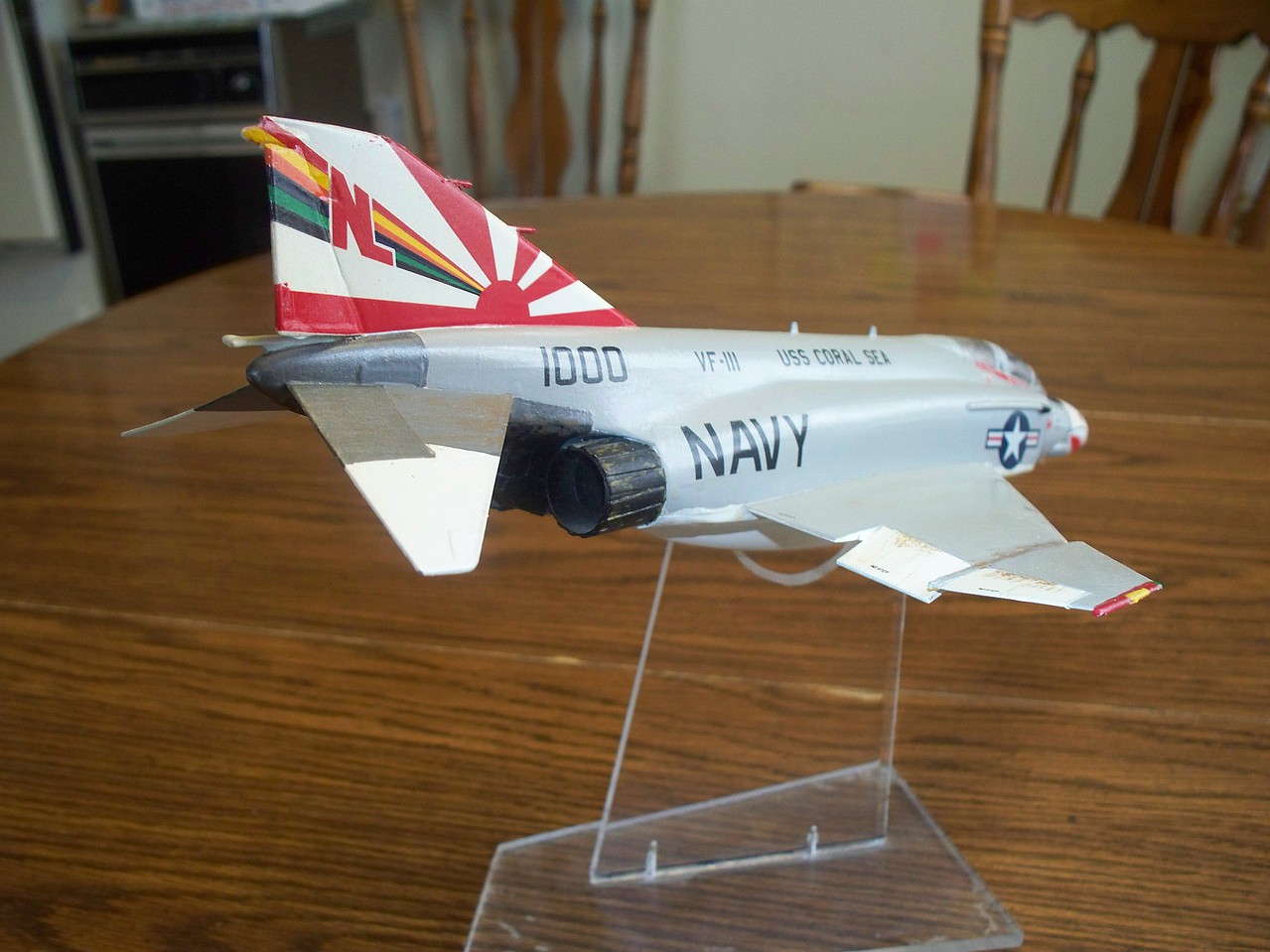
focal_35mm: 36
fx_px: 1321
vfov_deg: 39.7
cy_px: 476
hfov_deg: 51.4
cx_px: 635
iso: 200
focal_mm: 7.54
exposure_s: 1/60
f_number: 2.8
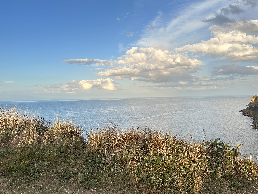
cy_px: 97
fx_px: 179
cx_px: 129
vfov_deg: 56.8
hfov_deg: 71.6
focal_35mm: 24
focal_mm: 6.86
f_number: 1.78
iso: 80
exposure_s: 1/1040
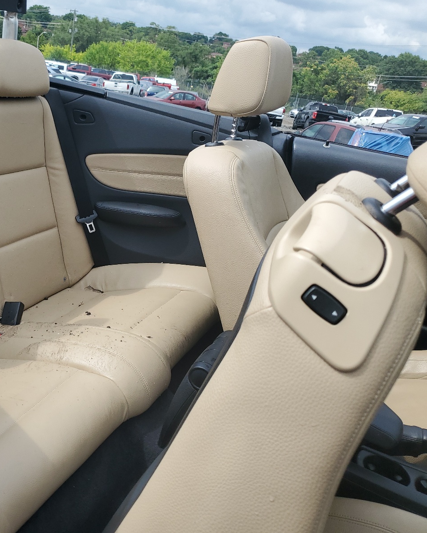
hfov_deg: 41.1
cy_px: 266
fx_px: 537
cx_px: 73
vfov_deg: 52.8
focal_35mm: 34
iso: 50
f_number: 1.5
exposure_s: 1/2500
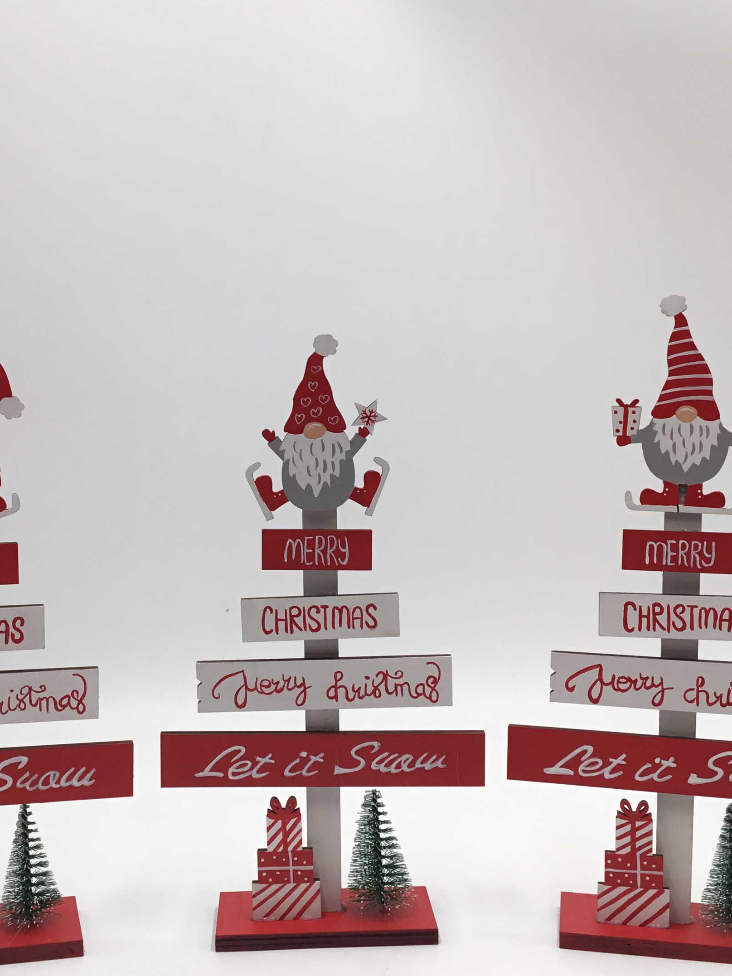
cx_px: 295
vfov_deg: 40.4
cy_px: 502
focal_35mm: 47
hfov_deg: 30.8
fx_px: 1325
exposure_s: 1/146
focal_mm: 3.3
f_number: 2.4
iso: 25
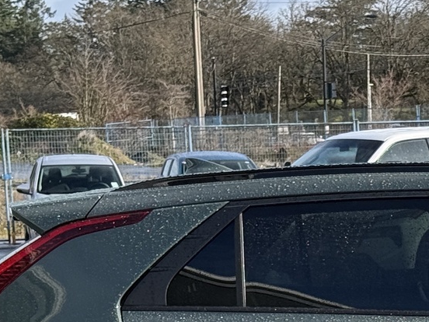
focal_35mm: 178
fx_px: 2206
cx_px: 570
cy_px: 378
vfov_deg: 8.3
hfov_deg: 10.8
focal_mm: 6.76
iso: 80
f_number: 1.78
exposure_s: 1/2577
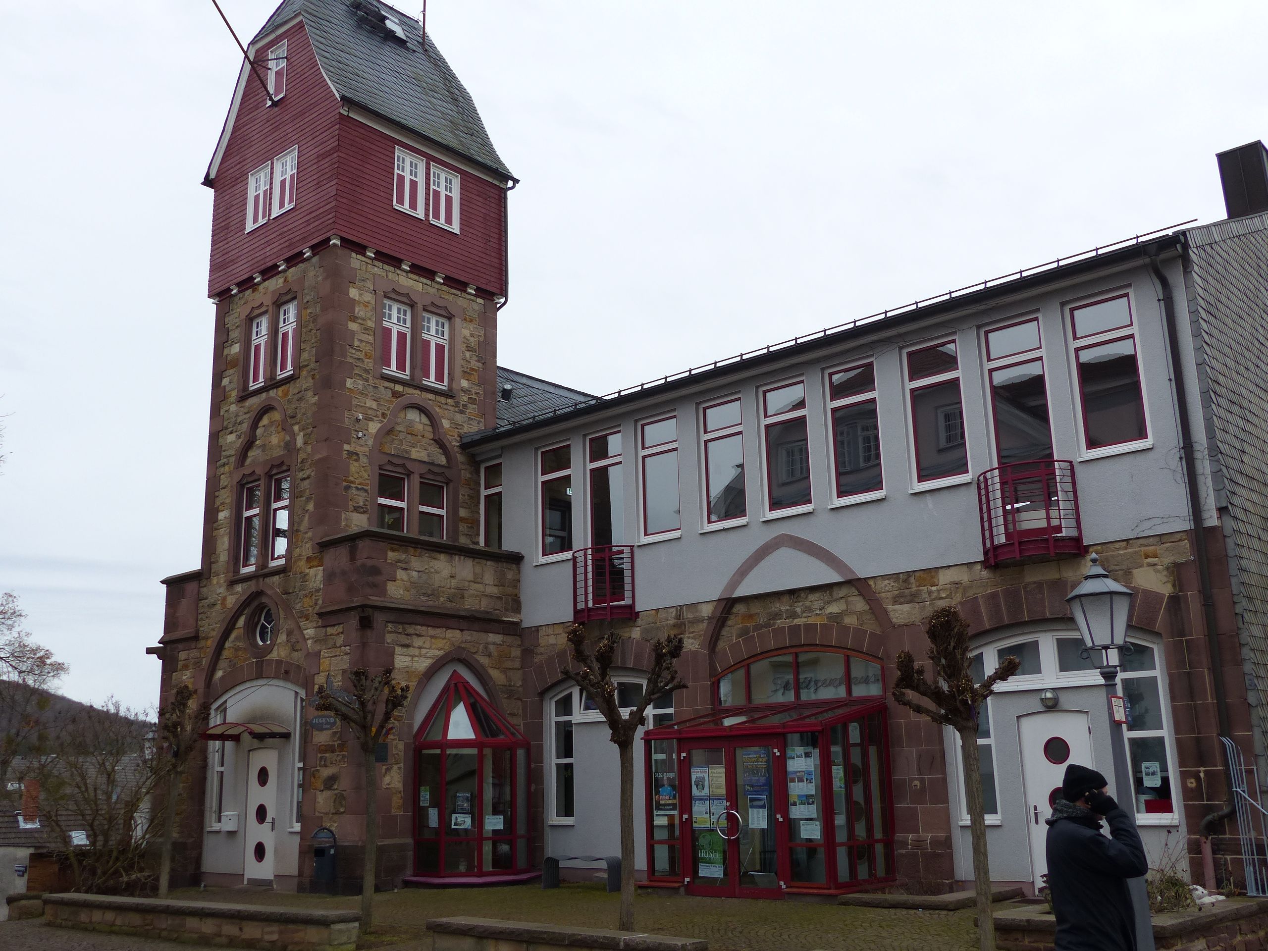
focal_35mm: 34
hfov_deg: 54.0
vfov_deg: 41.8
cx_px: 634
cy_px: 476
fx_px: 1245
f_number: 3.5
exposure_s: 1/125
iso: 100
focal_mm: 5.9
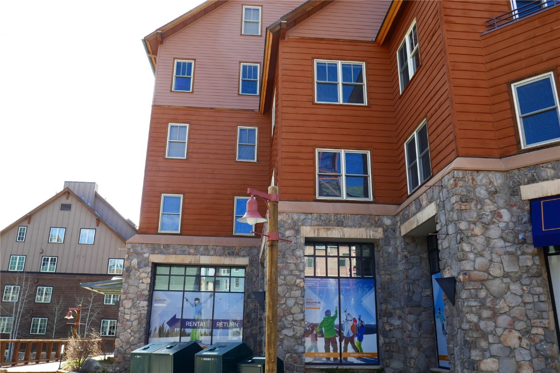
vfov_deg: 45.0
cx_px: 280
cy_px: 186
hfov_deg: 63.7
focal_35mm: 29
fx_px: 451
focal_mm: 10.5
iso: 125
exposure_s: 1/160
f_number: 4.6
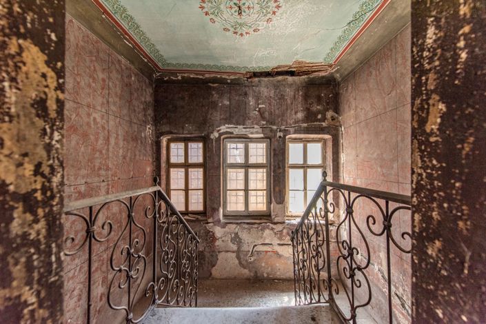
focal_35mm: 14
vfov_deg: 81.2
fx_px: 189
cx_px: 243
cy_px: 162
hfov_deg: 104.3
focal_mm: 14
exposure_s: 1/80
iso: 1000
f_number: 2.8
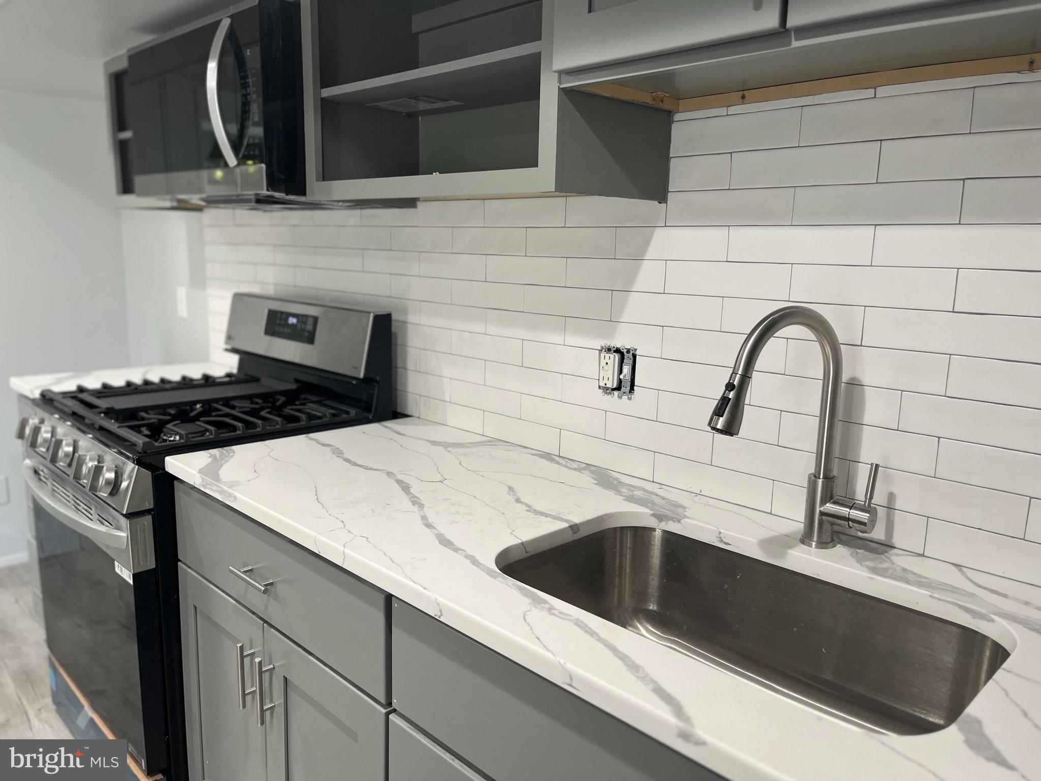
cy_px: 390
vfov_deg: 53.1
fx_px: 782
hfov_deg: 67.3
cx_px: 520
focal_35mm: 26
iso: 80
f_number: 1.6
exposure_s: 1/60
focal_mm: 5.1
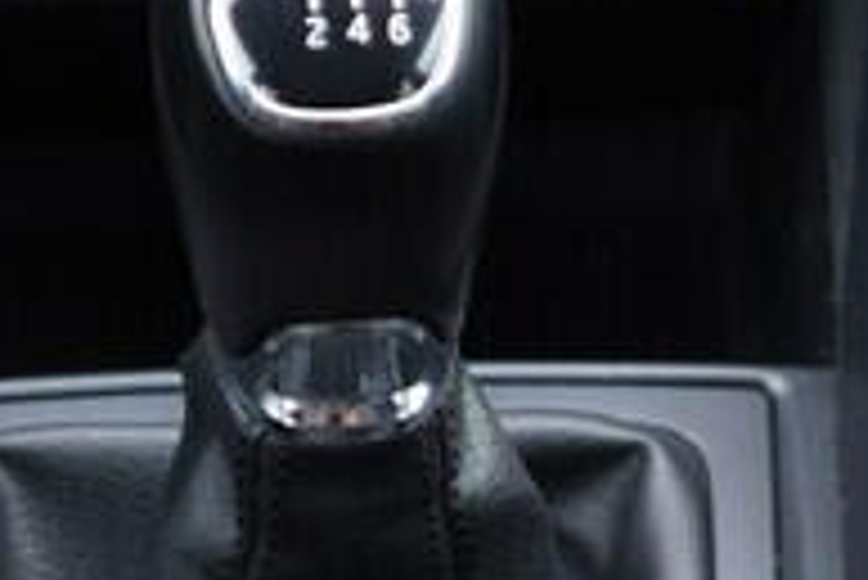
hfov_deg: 10.8
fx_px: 4609
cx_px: 315
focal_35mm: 191
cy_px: 542
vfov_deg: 7.2
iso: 400
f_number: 2.8
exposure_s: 1/40
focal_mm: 24
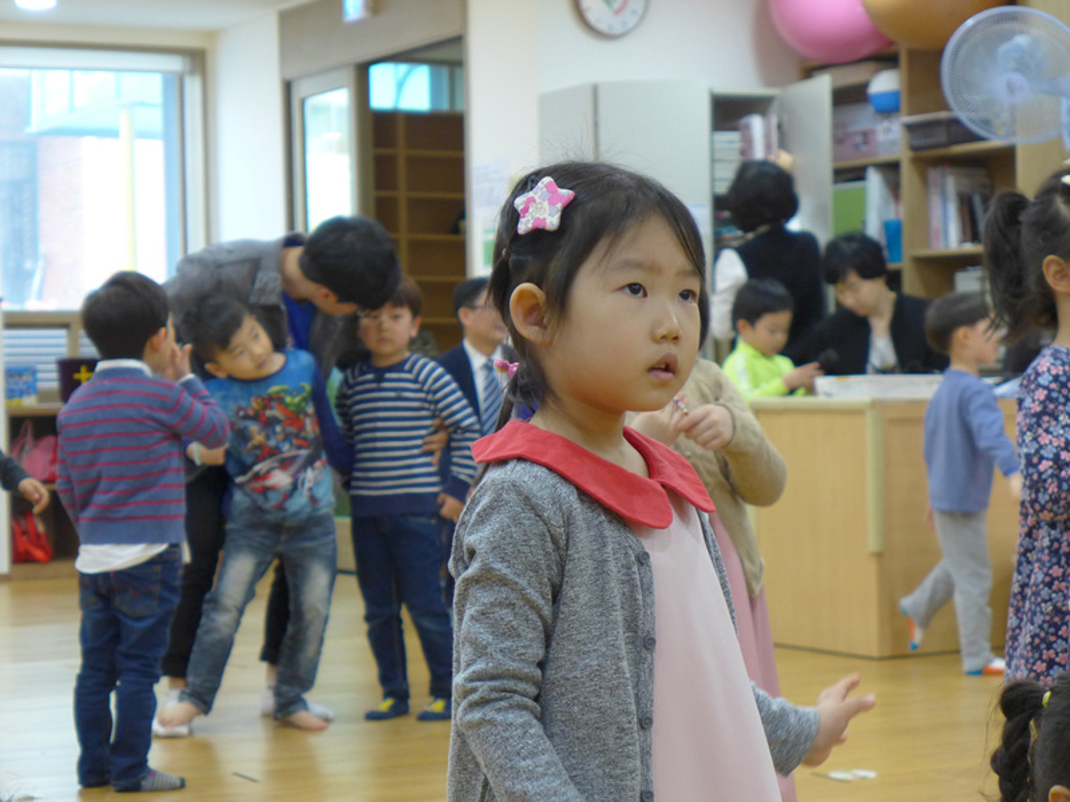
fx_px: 2782
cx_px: 535
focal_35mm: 90
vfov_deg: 16.4
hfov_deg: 21.8
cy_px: 401
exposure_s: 1/100
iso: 400
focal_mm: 17.7
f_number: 2.3
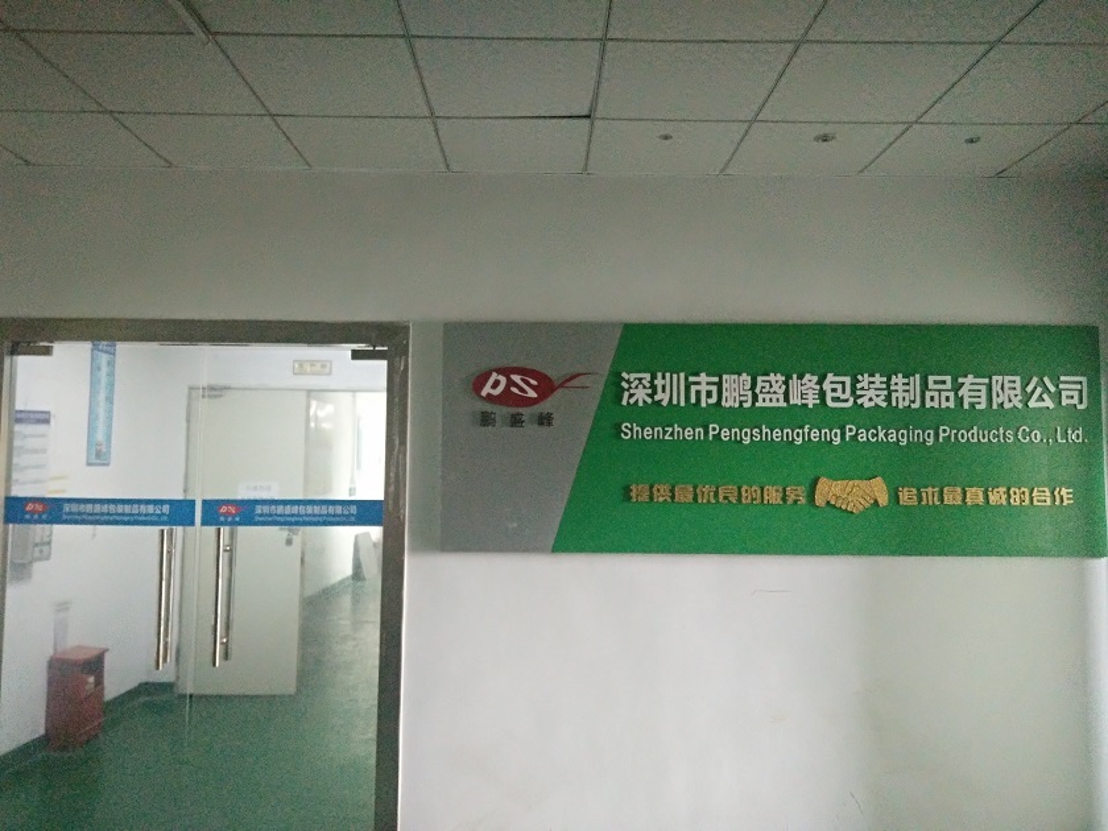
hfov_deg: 79.0
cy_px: 416
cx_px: 554
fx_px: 672
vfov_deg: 63.4
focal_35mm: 21
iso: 527
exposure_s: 1/33.3
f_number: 2.2
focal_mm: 3.66
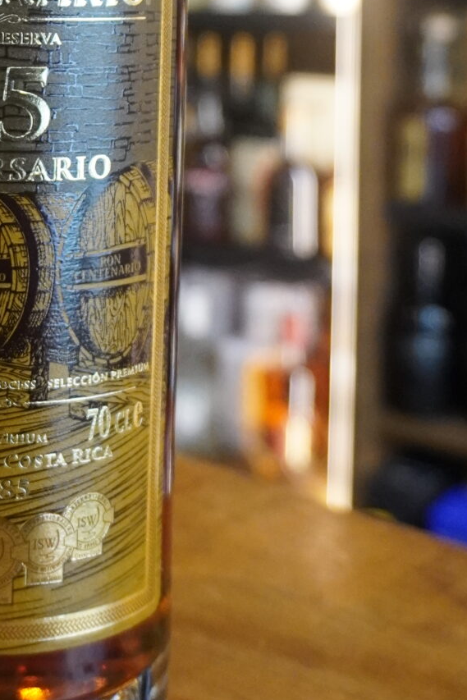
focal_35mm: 72
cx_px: 2
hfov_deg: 18.5
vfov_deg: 26.7
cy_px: 14
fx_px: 1400
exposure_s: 1/160
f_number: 3.5
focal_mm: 16
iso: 2500
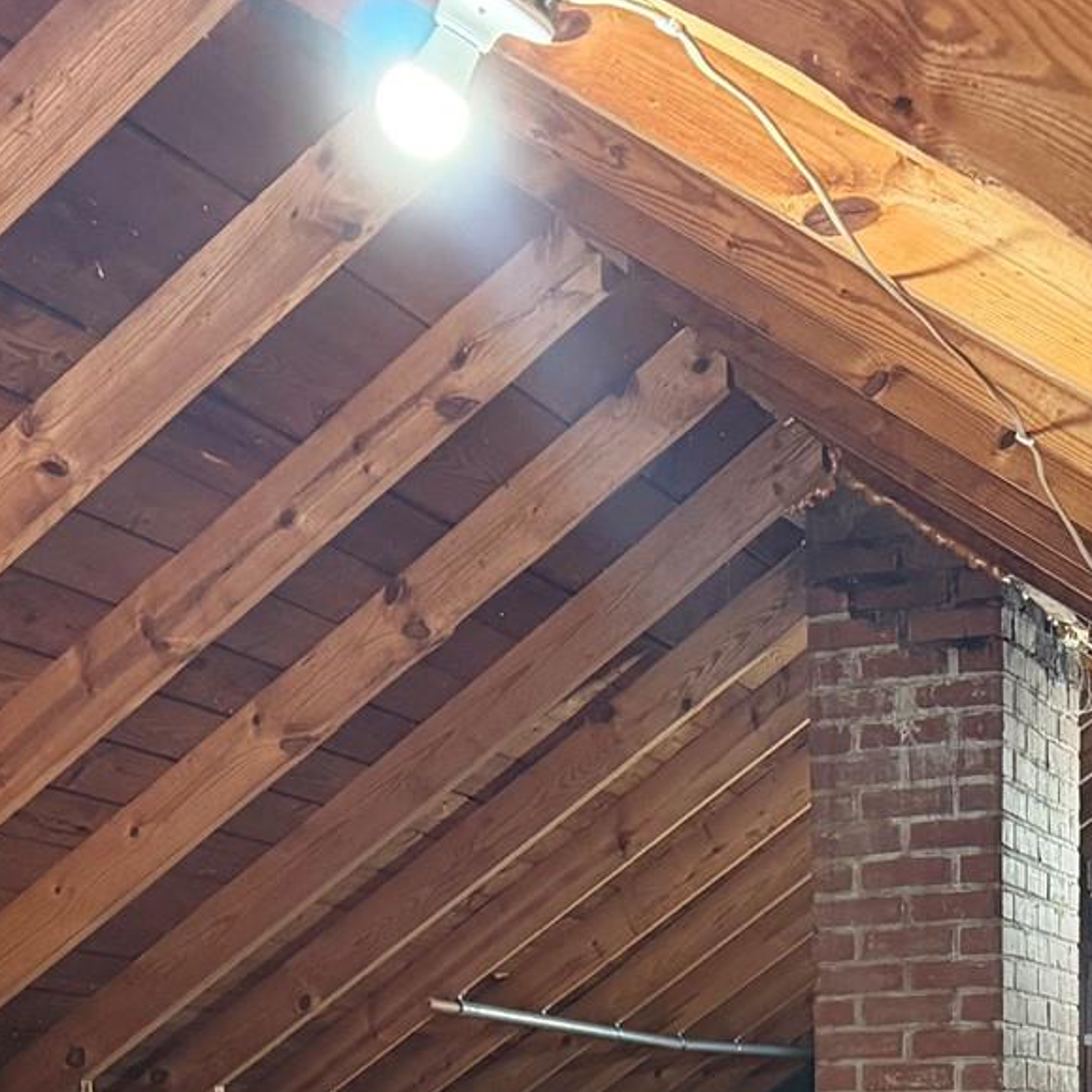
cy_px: 1413
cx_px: 745
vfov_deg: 21.0
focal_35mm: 75
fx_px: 2677
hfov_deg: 22.9
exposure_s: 1/60
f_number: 1.78
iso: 800
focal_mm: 6.76
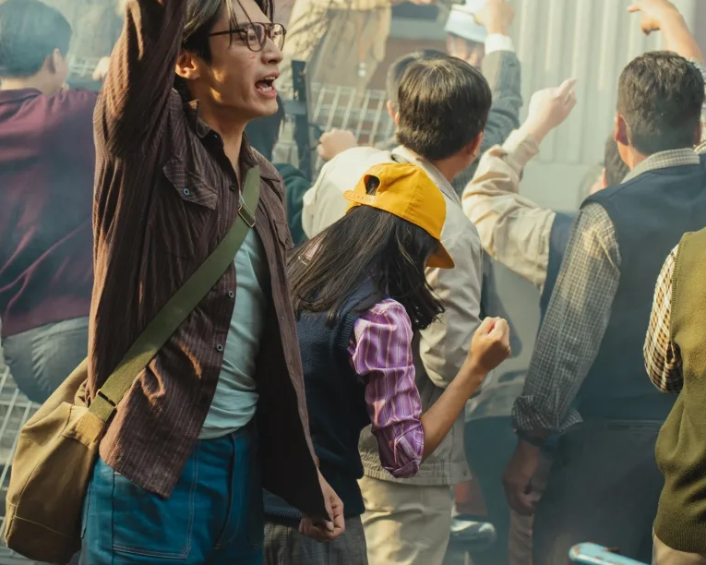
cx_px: 414
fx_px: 2424
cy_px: 210
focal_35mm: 116
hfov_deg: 16.6
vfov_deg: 13.3
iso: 160
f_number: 2.8
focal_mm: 63
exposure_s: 1/800
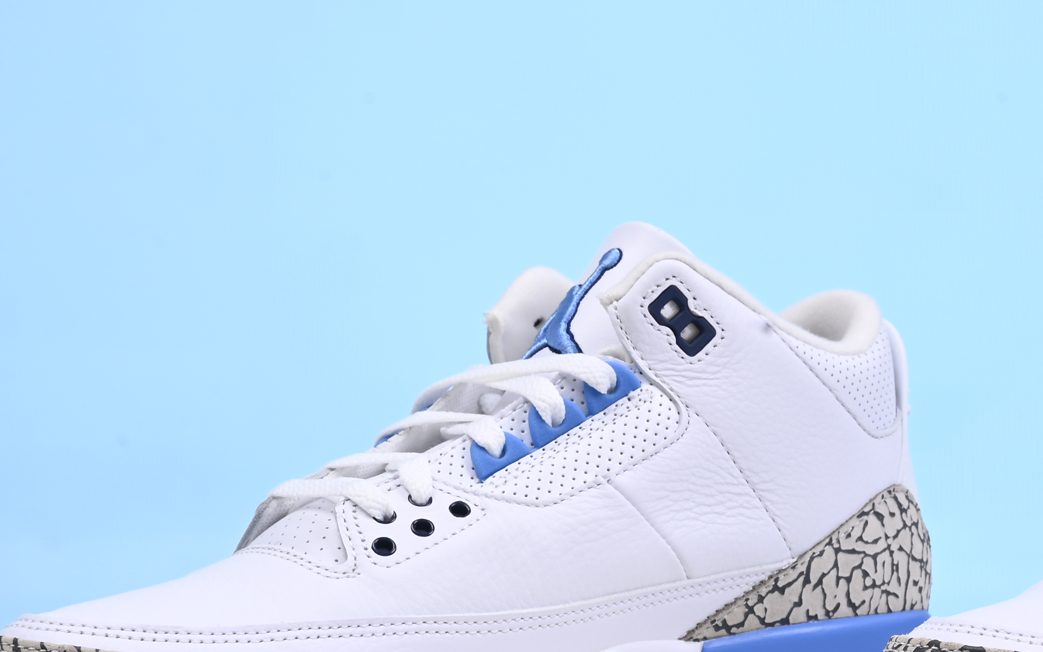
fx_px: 2729
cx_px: 913
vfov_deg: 13.6
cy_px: 478
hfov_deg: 21.2
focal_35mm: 96
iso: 100
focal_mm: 40
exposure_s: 1/2.5
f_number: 16
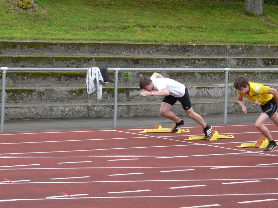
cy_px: 104
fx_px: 1261
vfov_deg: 9.5
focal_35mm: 157
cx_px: 139
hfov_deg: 12.6
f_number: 3.6
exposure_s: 1/500
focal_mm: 25.9
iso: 160
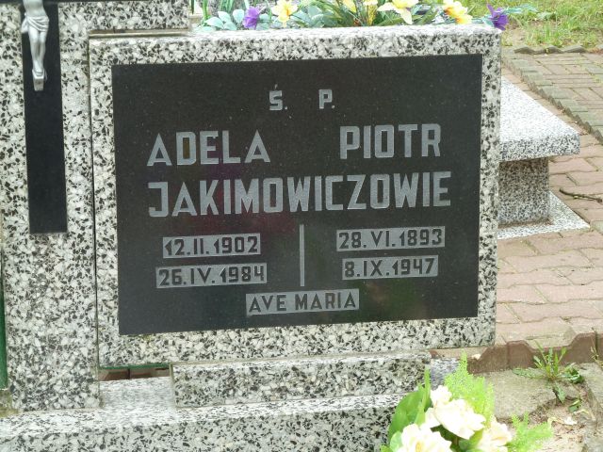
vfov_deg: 14.2
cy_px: 226
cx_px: 302
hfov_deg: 18.9
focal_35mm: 104
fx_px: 1812
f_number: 4.3
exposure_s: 1/50
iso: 80
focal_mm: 17
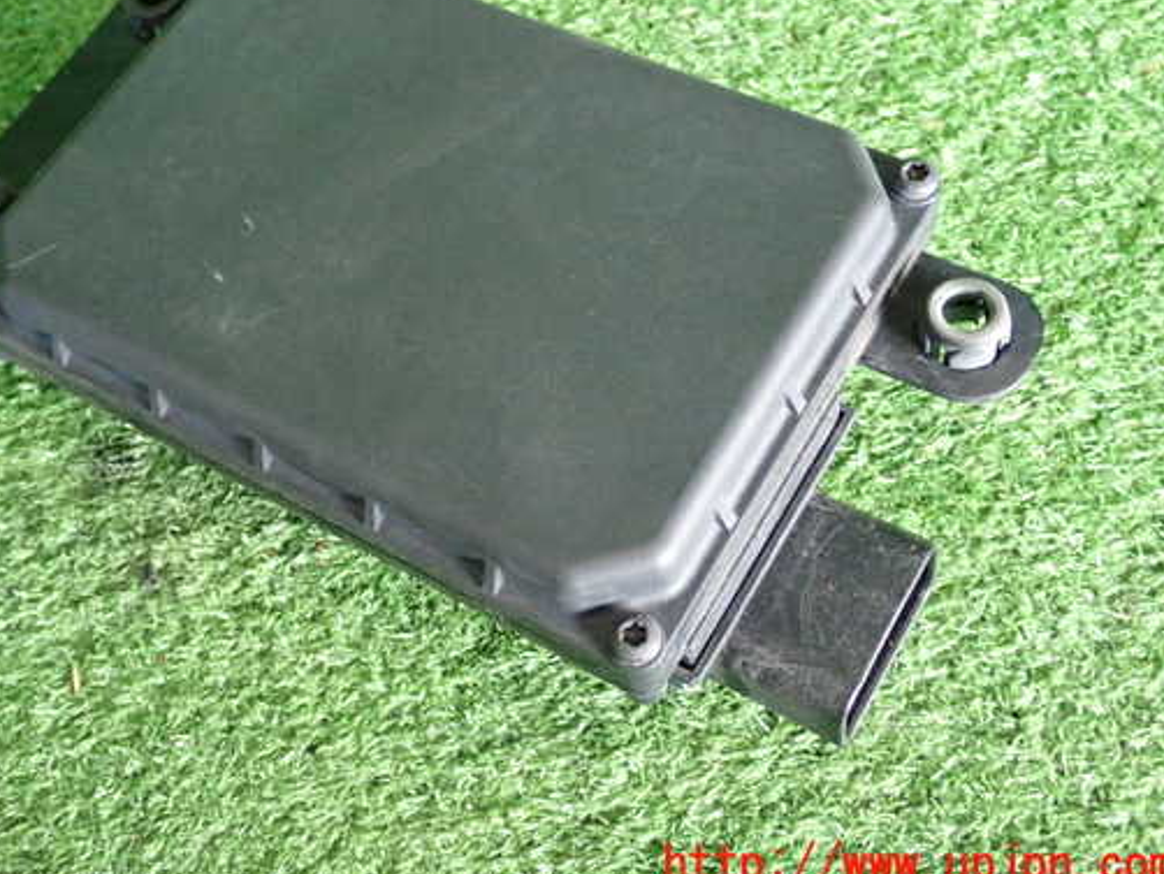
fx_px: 1648
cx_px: 492
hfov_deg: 38.8
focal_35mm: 49
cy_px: 373
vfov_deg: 29.7
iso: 800
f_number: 2.8
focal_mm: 7.31
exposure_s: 1/40
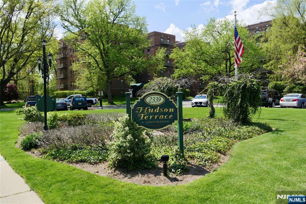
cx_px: 153
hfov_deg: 63.7
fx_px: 246
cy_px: 102
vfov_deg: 44.9
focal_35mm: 29
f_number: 5.6
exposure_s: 1/500
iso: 200
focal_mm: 14
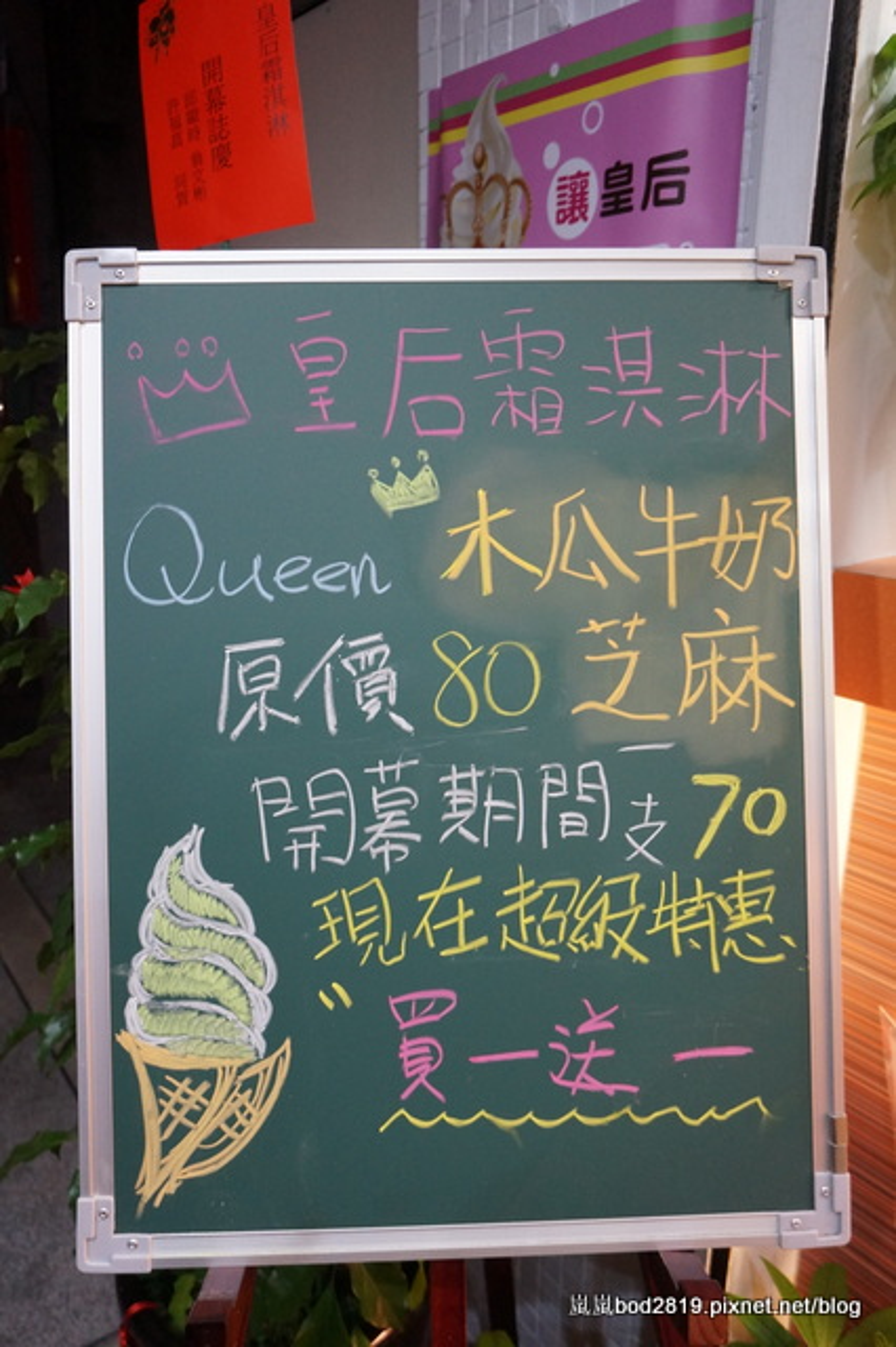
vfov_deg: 64.6
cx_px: 448
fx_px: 1065
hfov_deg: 45.6
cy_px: 674
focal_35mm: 28
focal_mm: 19
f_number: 4
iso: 1250
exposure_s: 1/60
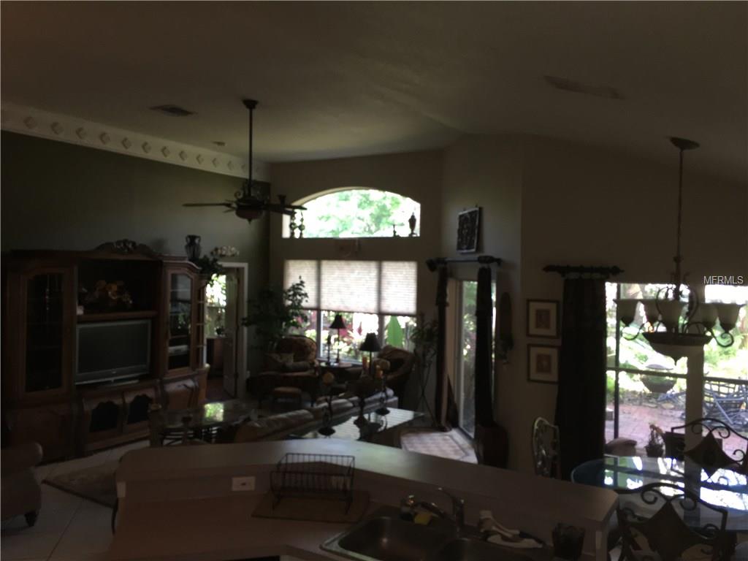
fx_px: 627
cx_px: 374
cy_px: 280
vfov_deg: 48.2
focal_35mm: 29
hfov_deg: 61.7
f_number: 2.2
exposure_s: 1/24
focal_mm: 4.15
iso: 100
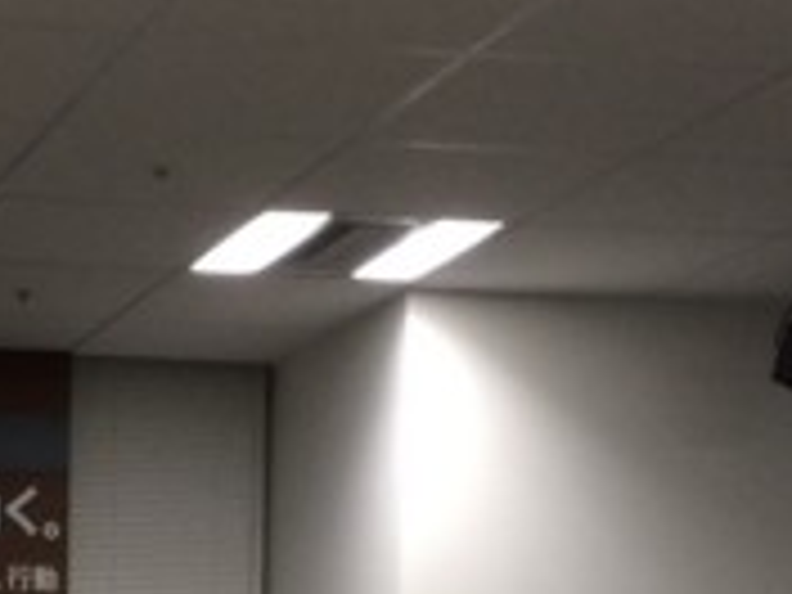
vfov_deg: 10.2
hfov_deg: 14.2
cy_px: 1094
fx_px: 3112
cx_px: -99
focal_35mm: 136
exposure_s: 1/30
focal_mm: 4.12
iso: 64
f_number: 2.2
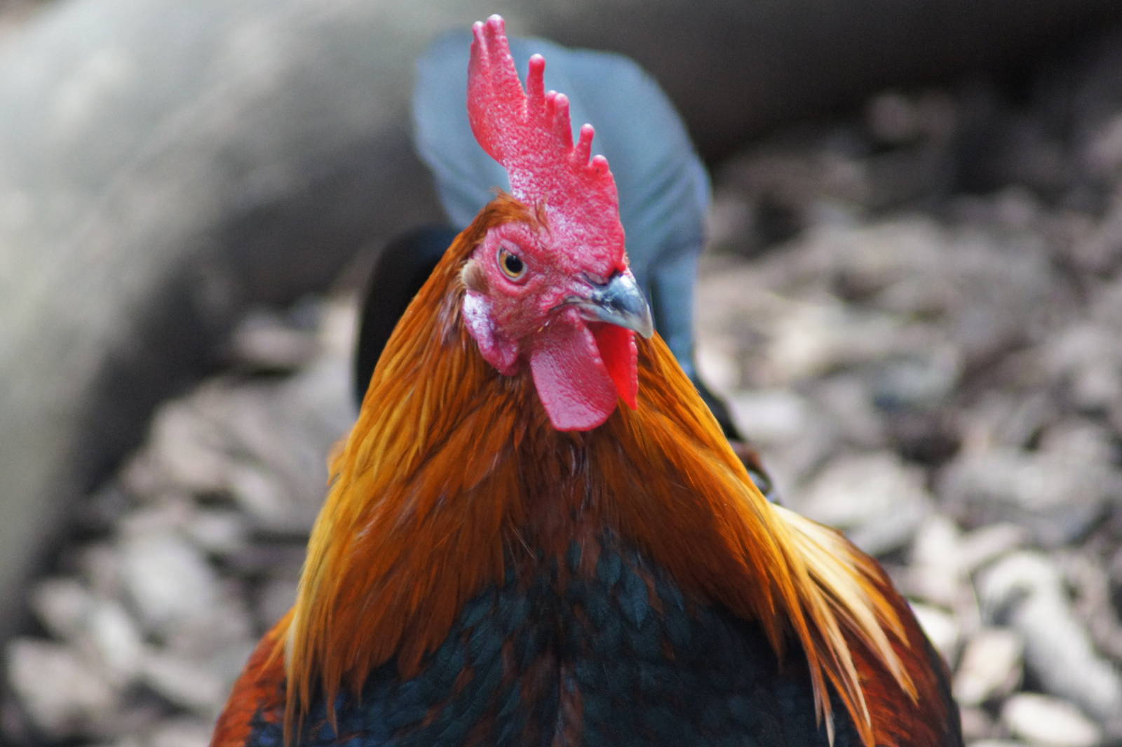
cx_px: 561
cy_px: 374
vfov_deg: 3.1
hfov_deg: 4.6
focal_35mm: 450
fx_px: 14017
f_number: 5.6
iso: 1600
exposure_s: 1/200
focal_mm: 300
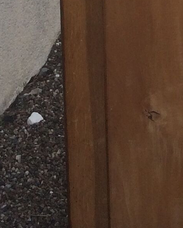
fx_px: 1062
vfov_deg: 10.9
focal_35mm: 157
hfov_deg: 9.4
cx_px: 319
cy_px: -272
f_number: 2.2
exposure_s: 1/554
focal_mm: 4.15
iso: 32
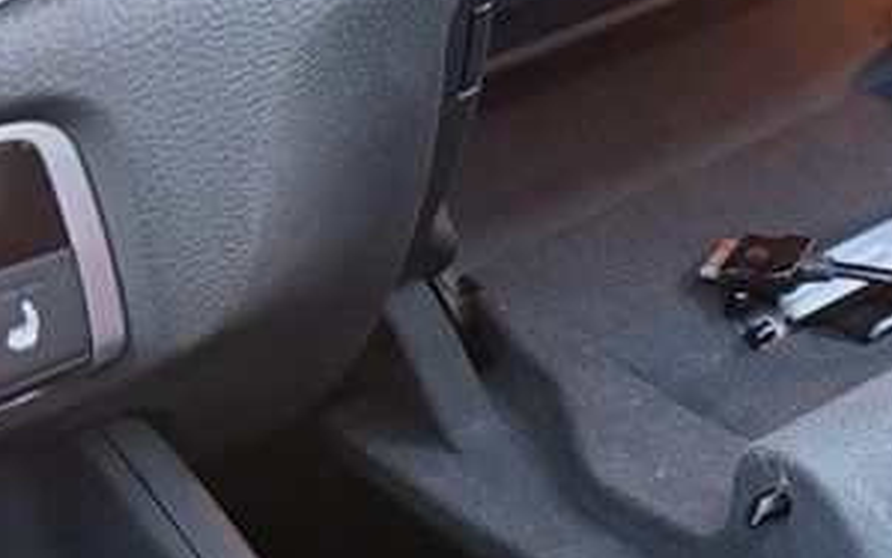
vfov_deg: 14.4
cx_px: 1513
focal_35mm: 87
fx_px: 2115
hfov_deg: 19.2
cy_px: 716
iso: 640
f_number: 1.78
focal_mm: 6.76
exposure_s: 1/60
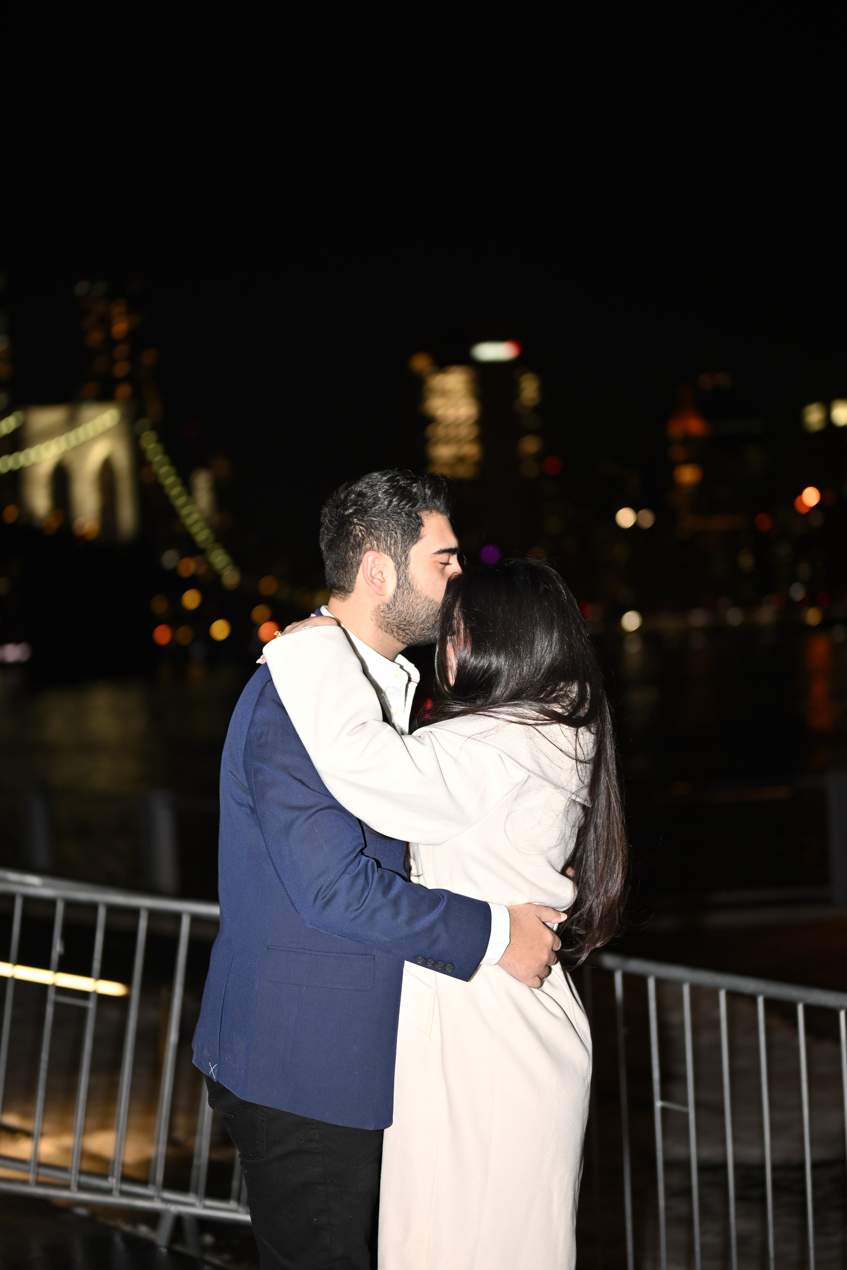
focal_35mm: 50
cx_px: 424
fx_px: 1764
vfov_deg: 39.6
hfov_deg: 27.0
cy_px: 635
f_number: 1.8
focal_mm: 50
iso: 160
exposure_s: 1/60
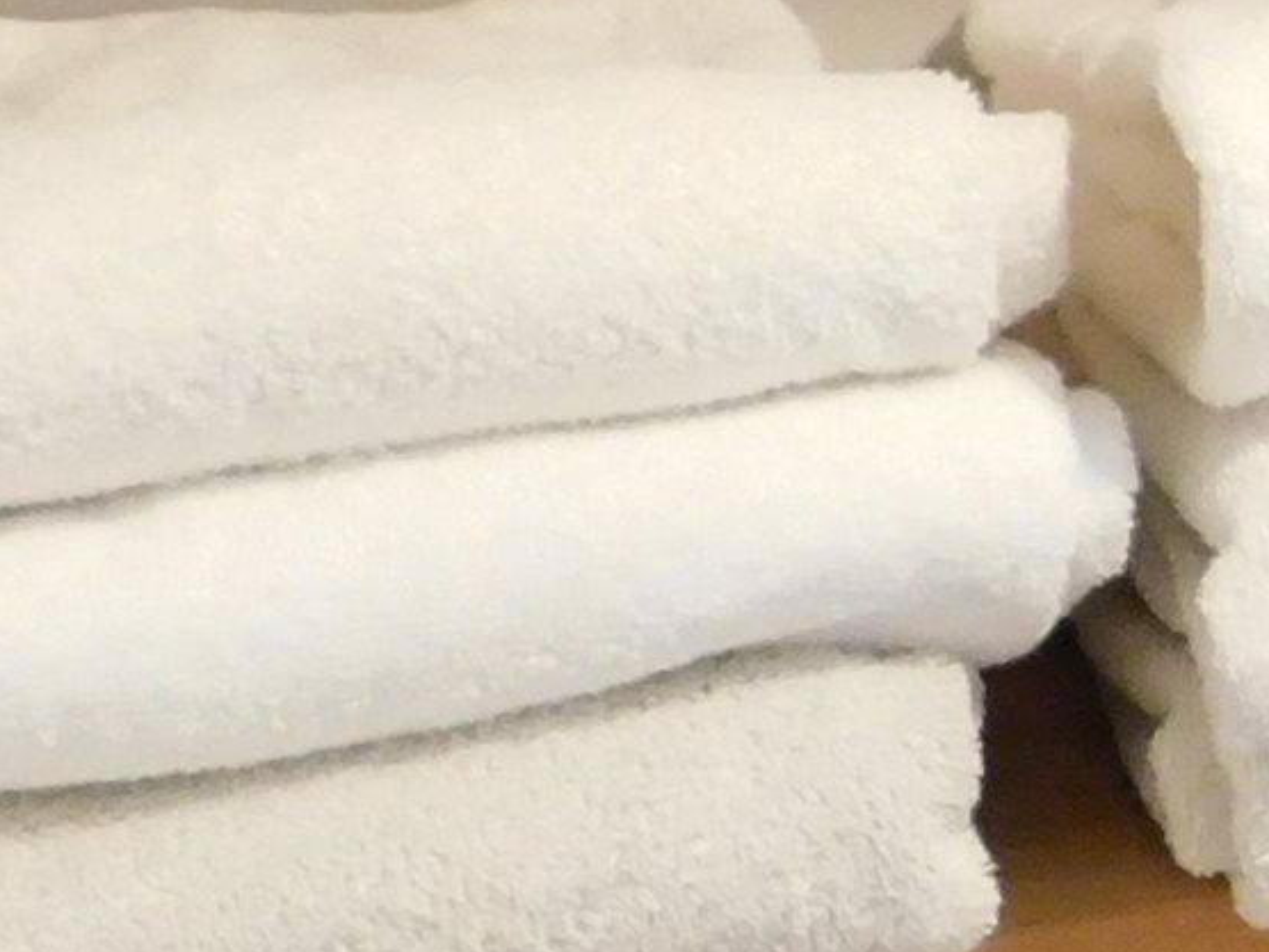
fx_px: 4656
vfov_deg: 11.6
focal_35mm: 127
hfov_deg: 12.2
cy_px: 196
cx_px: 3099
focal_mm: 4
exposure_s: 1/25
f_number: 3
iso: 400
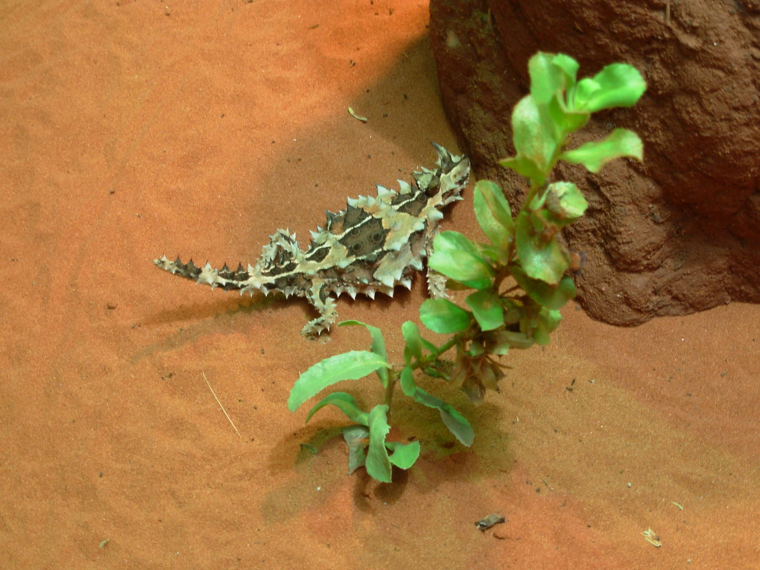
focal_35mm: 82
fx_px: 1800
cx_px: 380
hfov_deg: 23.8
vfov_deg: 18.0
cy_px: 285
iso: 50
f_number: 3.7
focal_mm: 13.5
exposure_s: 1/14.3
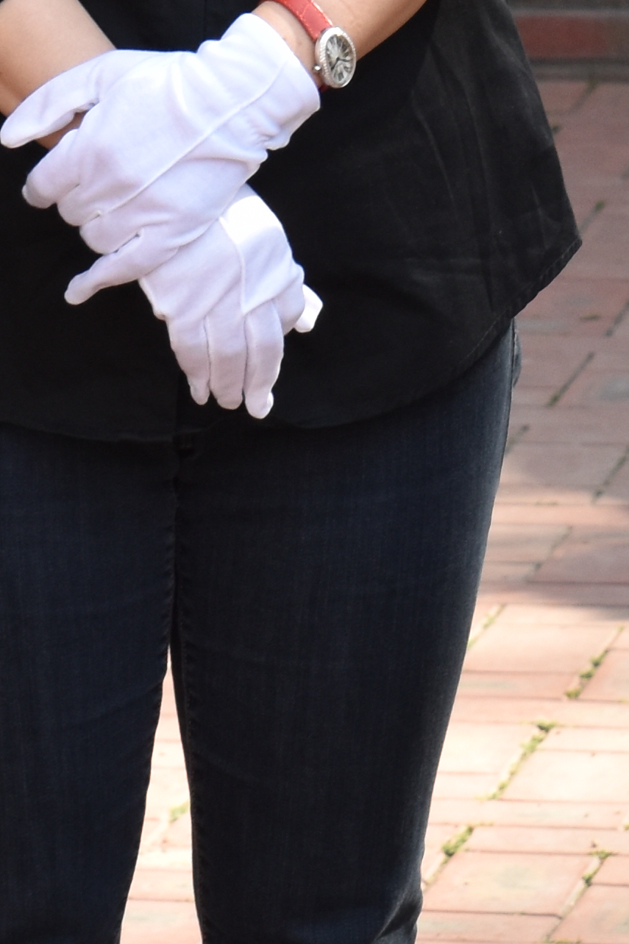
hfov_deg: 3.4
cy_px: -210
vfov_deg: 5.0
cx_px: 861
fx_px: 10669
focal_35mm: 407
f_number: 7.1
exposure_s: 1/200
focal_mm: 58
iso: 400
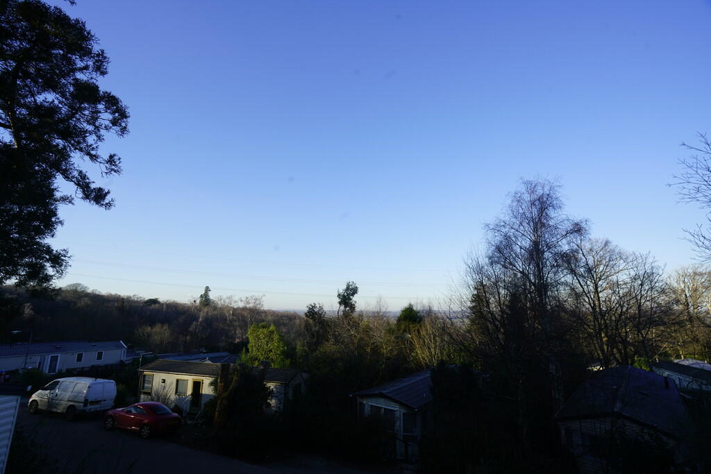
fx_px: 316
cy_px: 237
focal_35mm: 16
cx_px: 356
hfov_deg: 96.7
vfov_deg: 73.8
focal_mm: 16
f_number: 10
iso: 100
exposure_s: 1/60
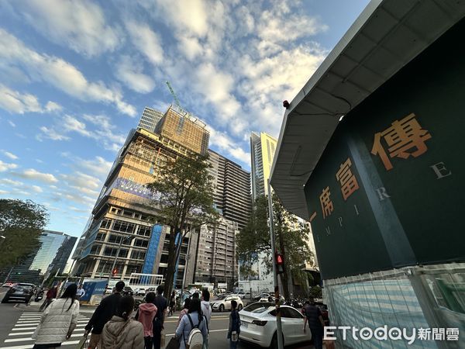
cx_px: 232
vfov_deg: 85.7
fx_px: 188
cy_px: 174
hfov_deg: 102.1
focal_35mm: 14
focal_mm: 2.22
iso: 40
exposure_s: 1/469
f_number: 2.2
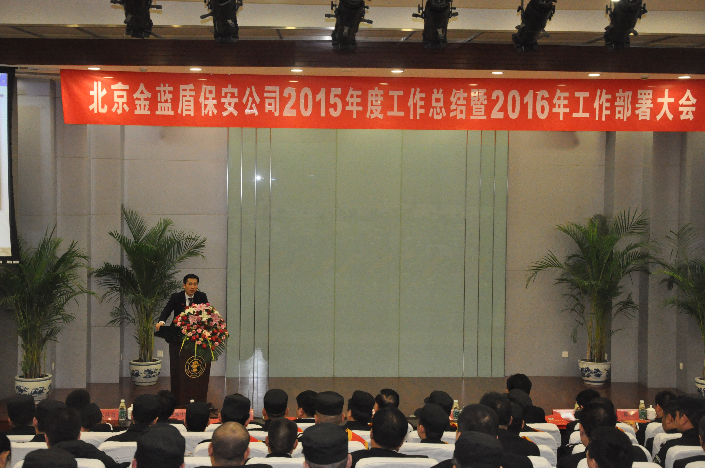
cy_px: 234
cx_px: 352
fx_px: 1115
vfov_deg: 23.7
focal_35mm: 57
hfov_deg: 35.1
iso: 3200
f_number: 5.6
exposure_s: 1/60
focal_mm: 38
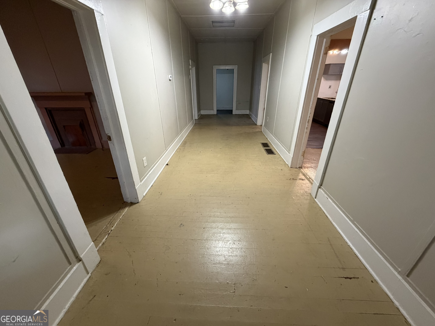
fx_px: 176
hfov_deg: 102.1
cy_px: 163
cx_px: 218
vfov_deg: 85.7
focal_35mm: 14
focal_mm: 2.22
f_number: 2.2
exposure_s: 1/60
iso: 400
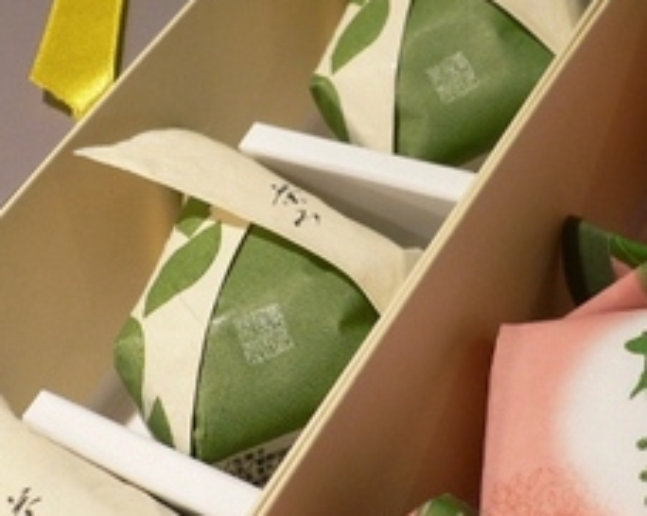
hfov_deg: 25.4
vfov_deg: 20.4
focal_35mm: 75
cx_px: 363
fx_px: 1435
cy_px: 265
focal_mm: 5.8
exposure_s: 1/25
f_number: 2.8
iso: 100
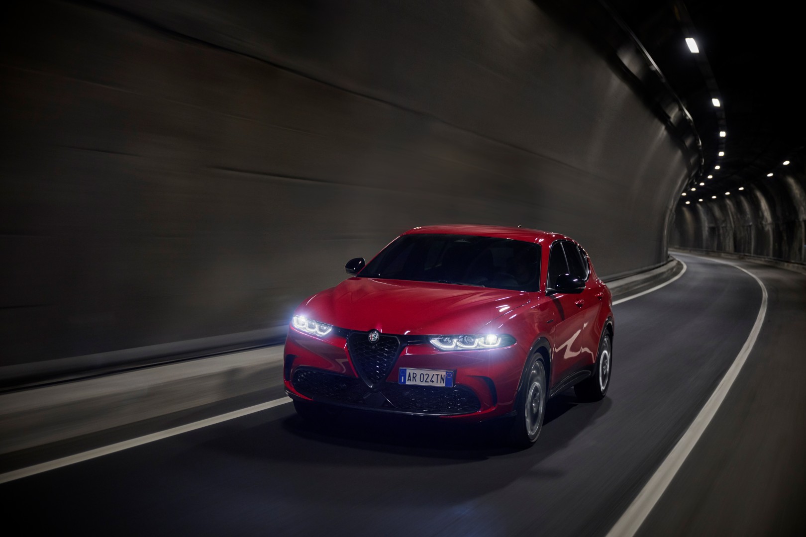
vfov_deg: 28.6
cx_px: 403
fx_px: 1052
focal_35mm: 47
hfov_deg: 41.9
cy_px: 268
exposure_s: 1/25
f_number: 2.8
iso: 1000
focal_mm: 47
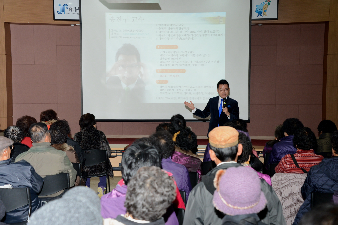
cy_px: 112
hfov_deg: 31.0
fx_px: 610
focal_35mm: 65
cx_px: 169
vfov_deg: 20.9
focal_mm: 65
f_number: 7.1
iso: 800
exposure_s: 1/60
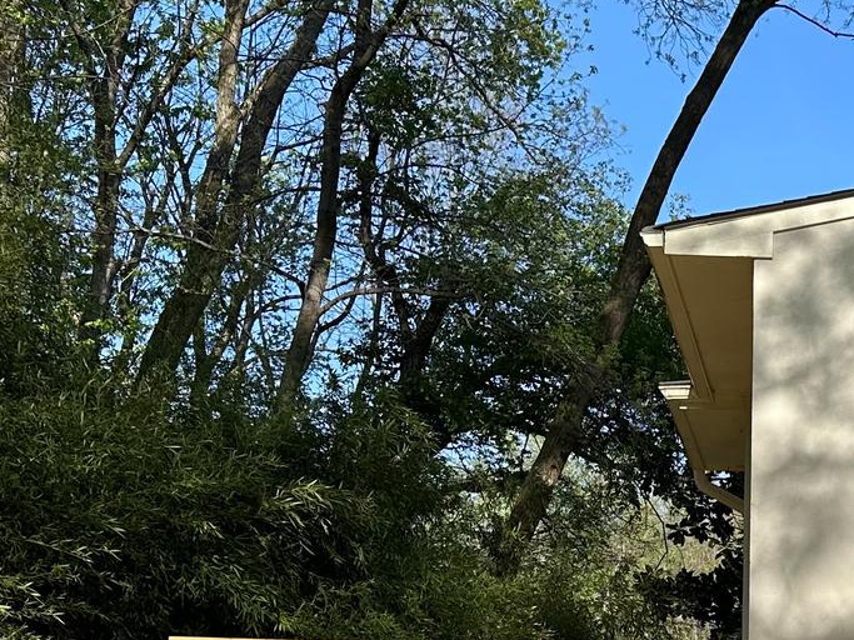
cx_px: 880
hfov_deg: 25.5
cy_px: 695
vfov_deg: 19.6
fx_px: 1776
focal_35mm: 72
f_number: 1.78
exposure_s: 1/2155
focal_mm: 6.86
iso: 80
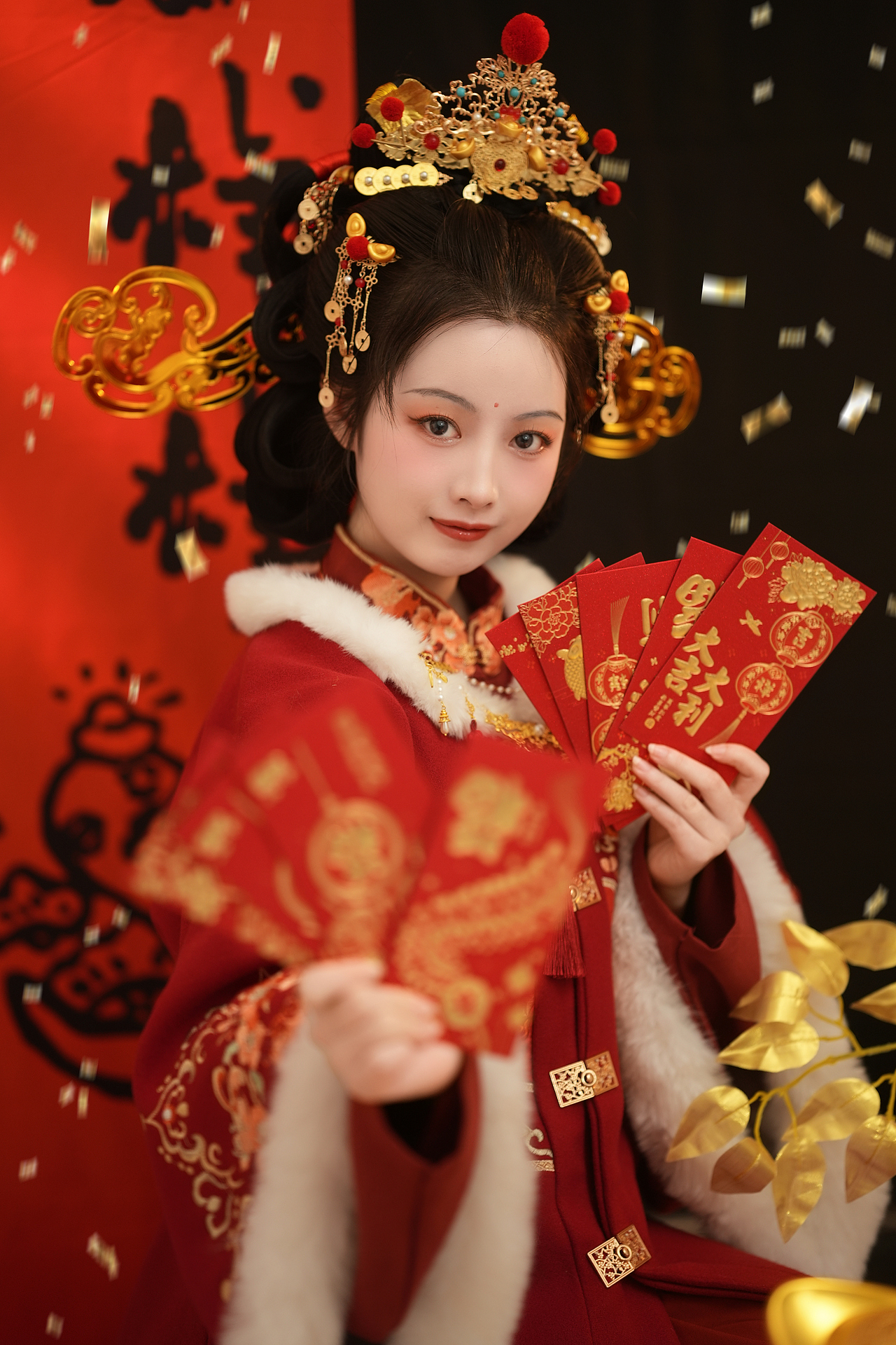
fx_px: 3173
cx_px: 448
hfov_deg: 16.1
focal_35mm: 85
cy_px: 672
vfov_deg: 23.9
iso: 250
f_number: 1.4
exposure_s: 1/100
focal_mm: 85
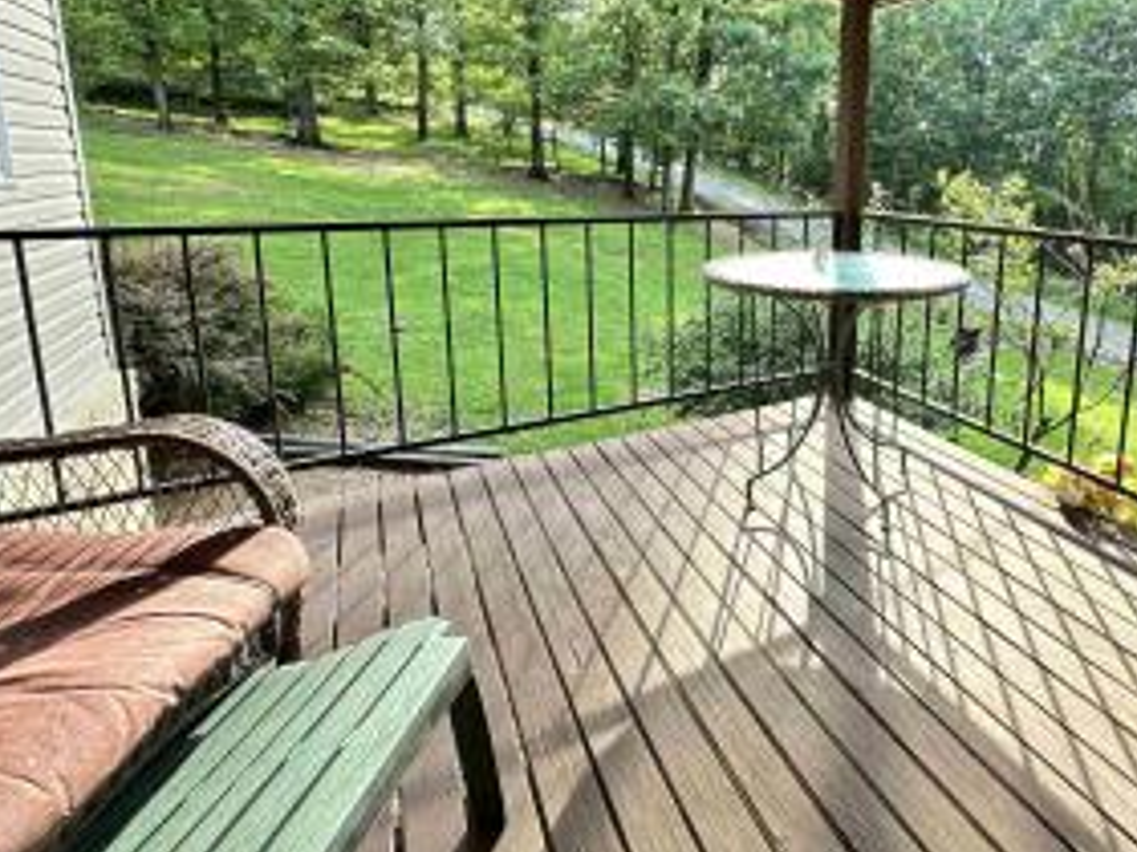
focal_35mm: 20
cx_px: 759
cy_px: 272
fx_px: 657
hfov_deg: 79.0
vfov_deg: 64.0
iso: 80
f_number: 2.2
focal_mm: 2.22
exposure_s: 1/99
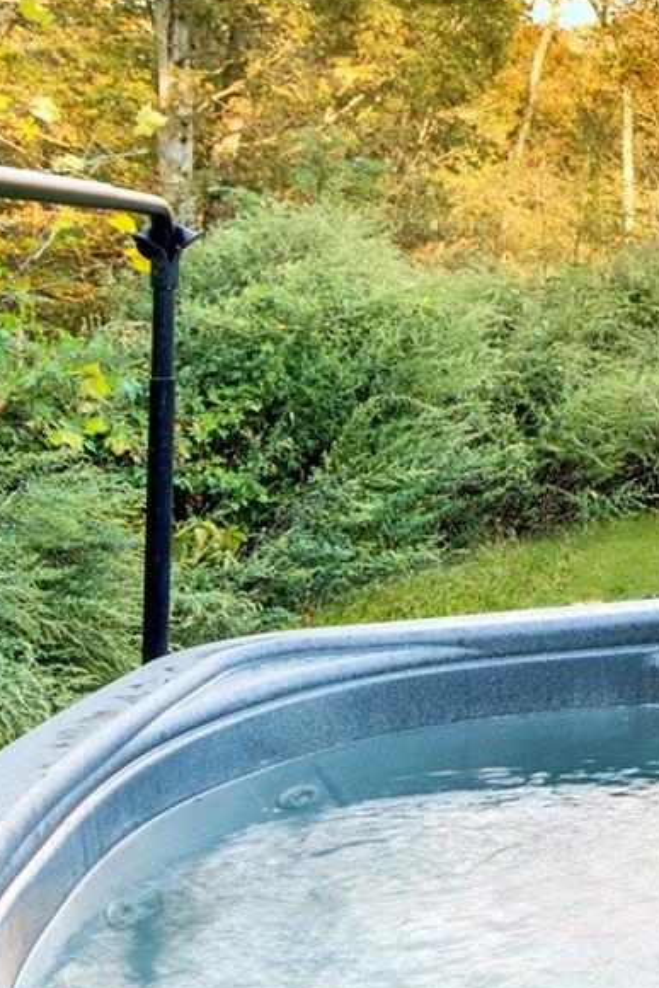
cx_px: 1269
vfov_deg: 32.5
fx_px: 1671
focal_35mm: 61
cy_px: 294
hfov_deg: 17.2
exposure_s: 1/10
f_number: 8
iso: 100
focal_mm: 11.5
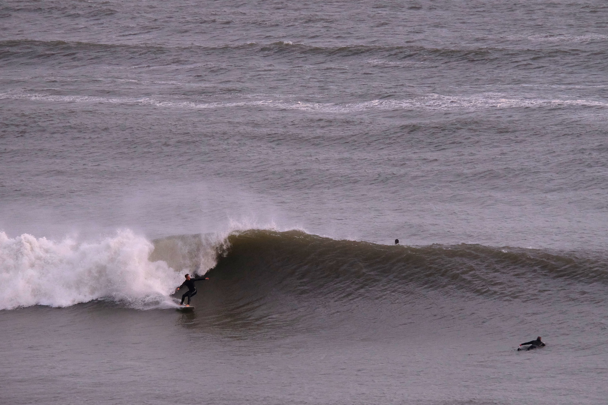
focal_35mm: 345
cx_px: 304
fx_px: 5827
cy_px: 202
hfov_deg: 6.0
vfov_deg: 4.0
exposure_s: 1/1000
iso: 1600
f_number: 11
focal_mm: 230
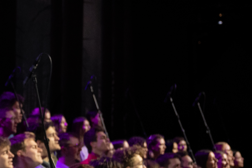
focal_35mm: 136
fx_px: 954
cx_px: -131
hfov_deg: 14.1
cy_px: 292
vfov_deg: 9.6
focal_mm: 30.5
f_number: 3.5
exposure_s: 1/250
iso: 1000
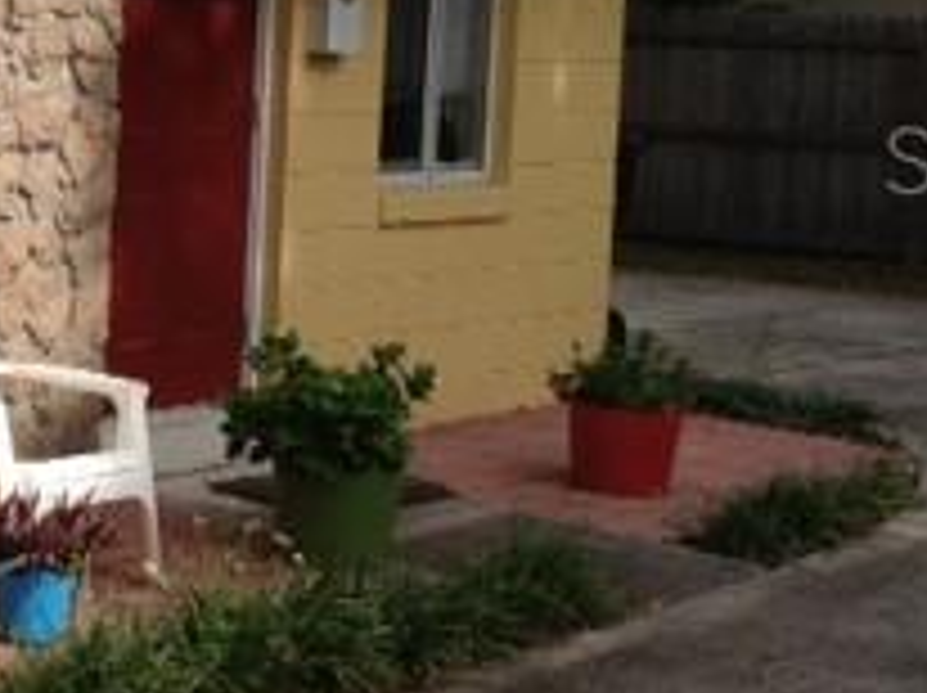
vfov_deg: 13.5
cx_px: -130
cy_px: 158
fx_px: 2916
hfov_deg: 17.4
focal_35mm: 109
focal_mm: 4.28
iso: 50
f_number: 2.4
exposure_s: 1/1453
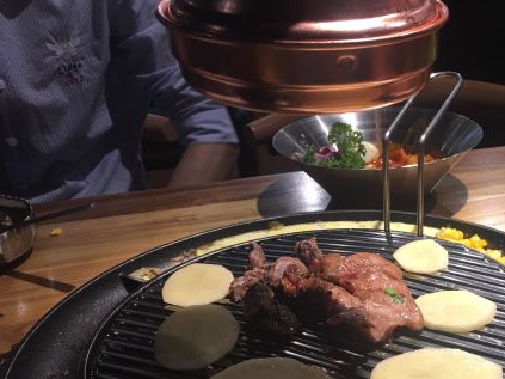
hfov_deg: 38.0
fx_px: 700
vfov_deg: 29.7
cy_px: 294
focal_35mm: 48
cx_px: 412
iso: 40
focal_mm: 4.15
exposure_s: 1/17
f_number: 2.2
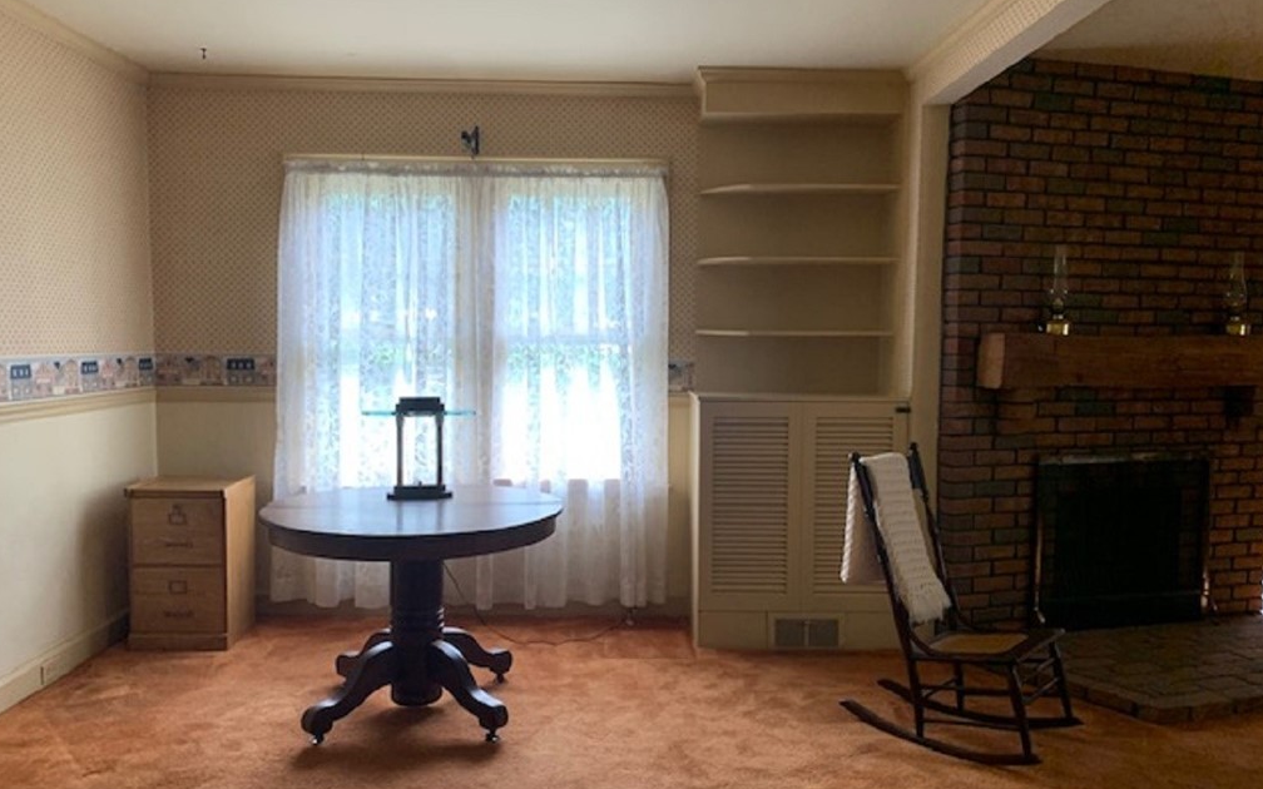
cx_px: 628
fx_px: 964
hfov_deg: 66.5
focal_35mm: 28
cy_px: 425
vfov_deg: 44.5
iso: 250
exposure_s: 1/60
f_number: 1.8
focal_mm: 4.25
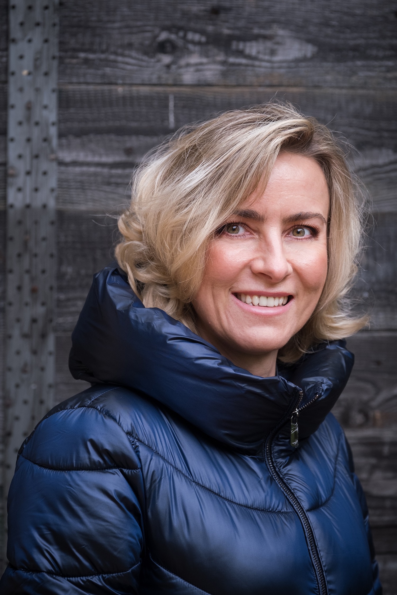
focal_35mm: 142
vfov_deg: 14.4
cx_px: 198
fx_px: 2349
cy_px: 298
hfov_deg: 9.7
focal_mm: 94.5
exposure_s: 1/500
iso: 800
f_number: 4
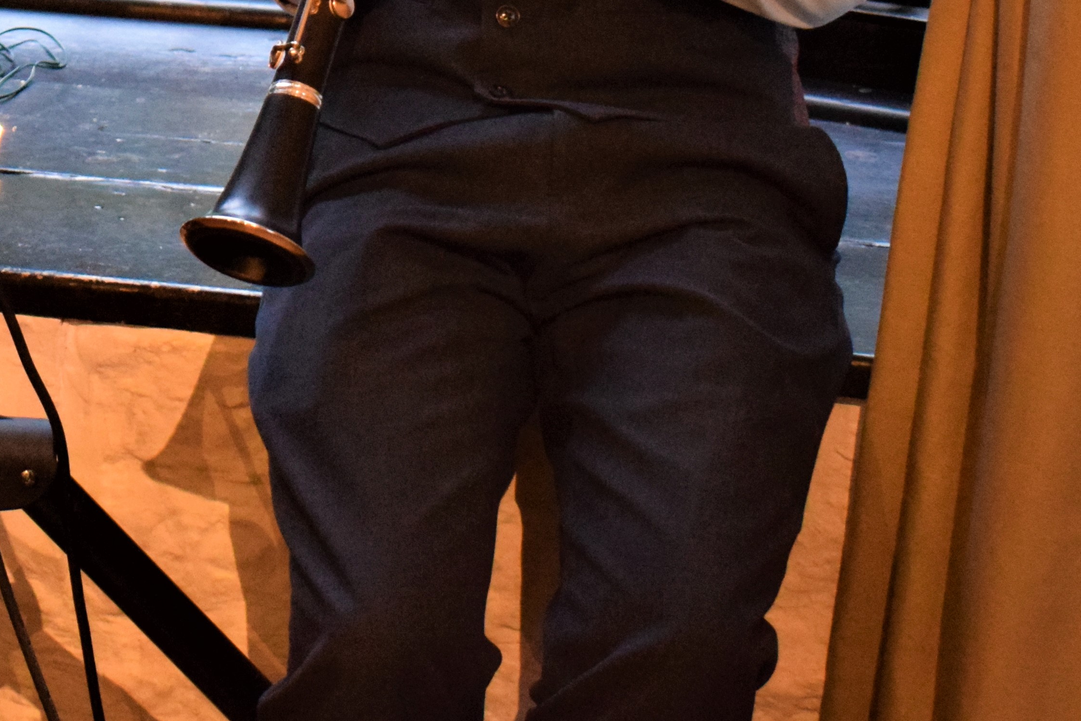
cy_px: -193
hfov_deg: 16.7
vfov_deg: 11.2
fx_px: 3603
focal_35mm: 120
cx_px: -30
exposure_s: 1/60
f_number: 4.2
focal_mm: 30
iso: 4000
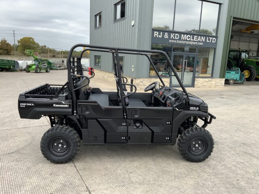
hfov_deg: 61.7
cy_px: 97
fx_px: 217
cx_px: 130
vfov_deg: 48.2
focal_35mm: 29
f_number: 1.8
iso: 16
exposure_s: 1/331
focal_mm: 3
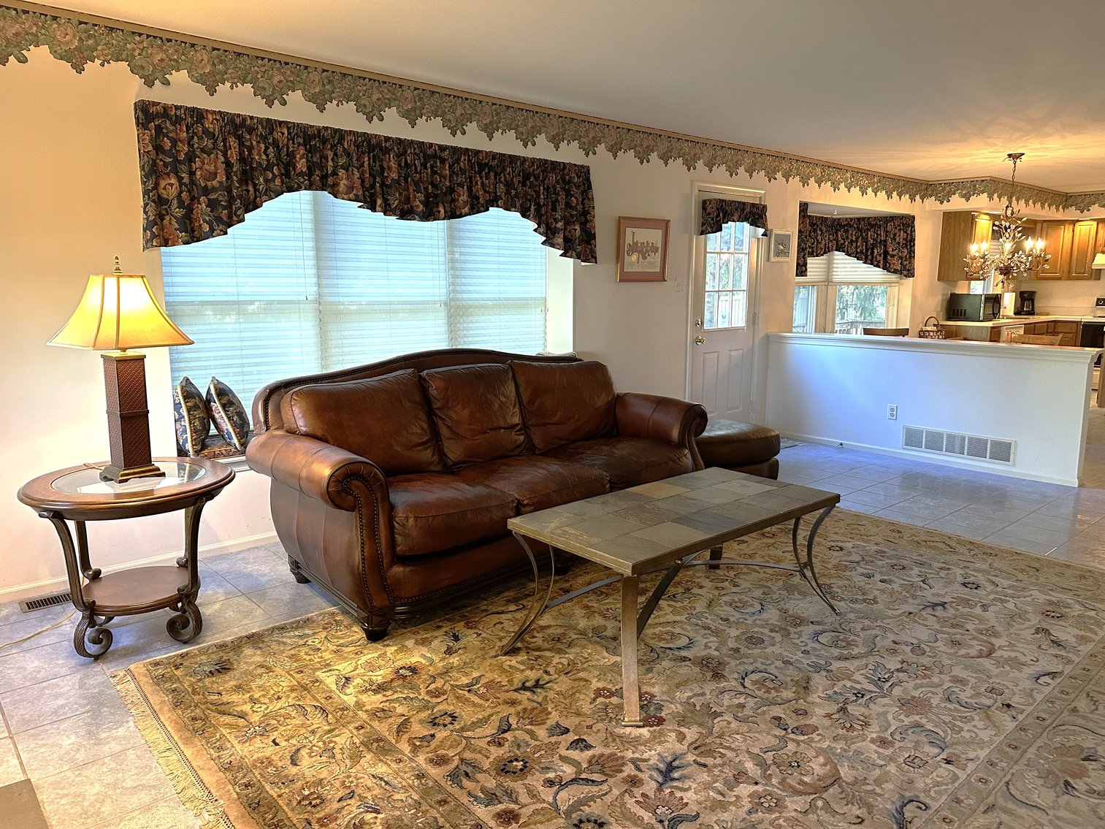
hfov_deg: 71.6
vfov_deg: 56.8
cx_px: 552
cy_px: 414
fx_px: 766
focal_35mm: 24
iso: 320
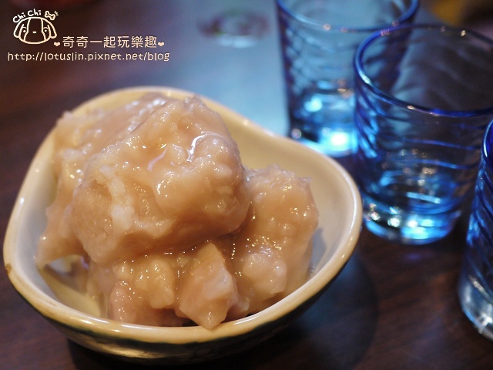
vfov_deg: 49.7
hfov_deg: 63.4
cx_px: 246
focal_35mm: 28
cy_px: 185
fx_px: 399
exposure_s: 1/8
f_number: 2.5
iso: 400
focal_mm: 14
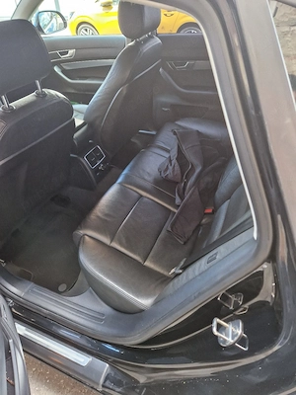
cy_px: 198
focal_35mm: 23
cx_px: 148
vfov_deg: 73.9
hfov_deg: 58.9
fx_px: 262
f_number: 1.8
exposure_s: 1/100
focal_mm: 5.4
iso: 200
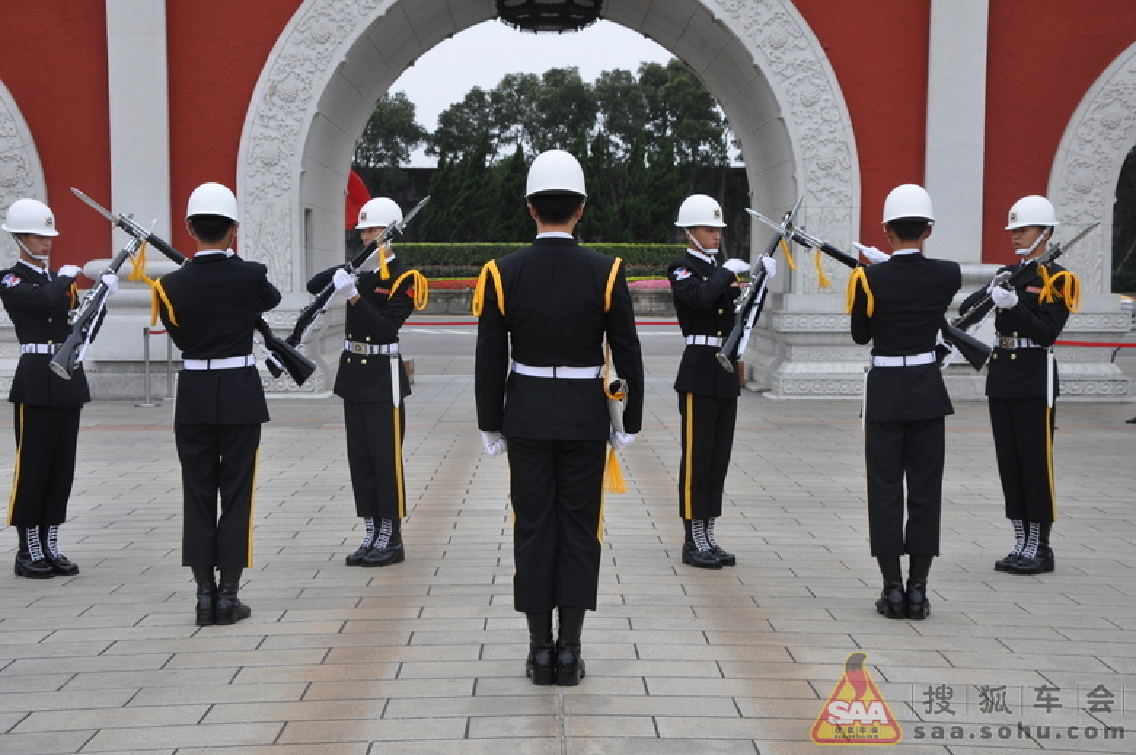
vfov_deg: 22.6
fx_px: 1891
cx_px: 568
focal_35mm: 60
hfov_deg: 33.4
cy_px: 378
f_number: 7.1
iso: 200
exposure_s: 1/200
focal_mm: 40
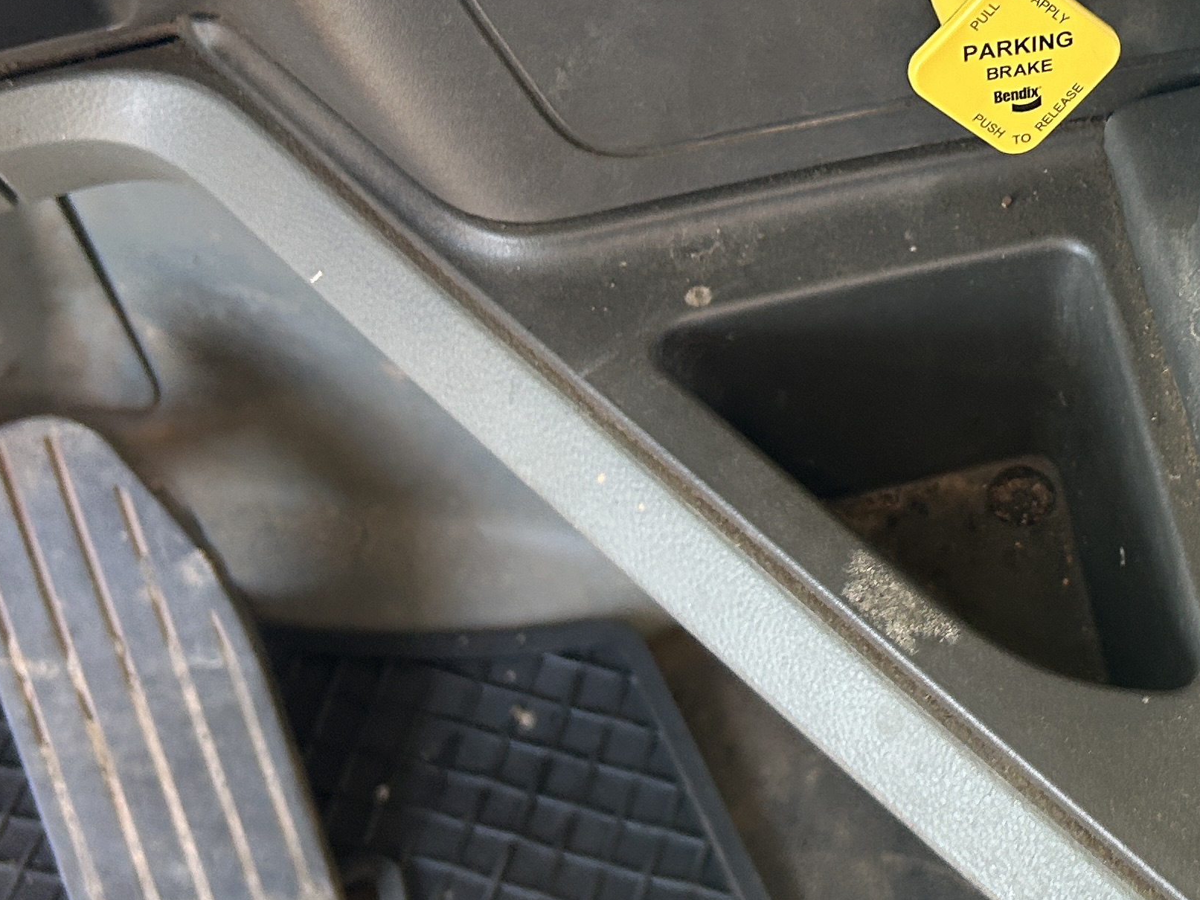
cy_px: 199
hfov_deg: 28.3
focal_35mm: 65
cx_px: 1151
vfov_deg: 22.3
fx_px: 2253
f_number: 1.5
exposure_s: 1/121
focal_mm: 5.7
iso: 125
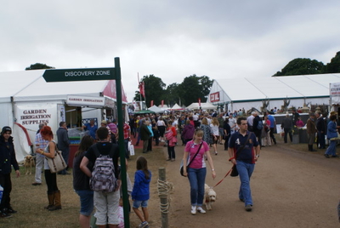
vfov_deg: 34.3
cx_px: 170
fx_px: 369
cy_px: 114
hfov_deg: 49.5
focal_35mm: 39
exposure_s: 1/125
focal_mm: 26
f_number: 11
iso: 100
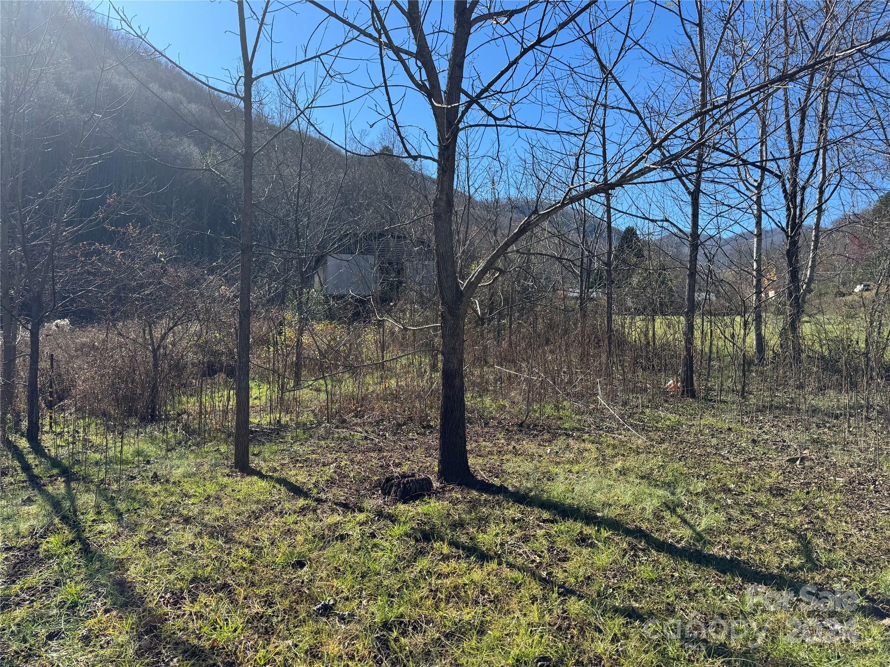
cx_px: 445
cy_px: 334
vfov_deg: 56.8
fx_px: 617
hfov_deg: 71.6
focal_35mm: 24
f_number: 1.78
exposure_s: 1/2506
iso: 80
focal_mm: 6.76
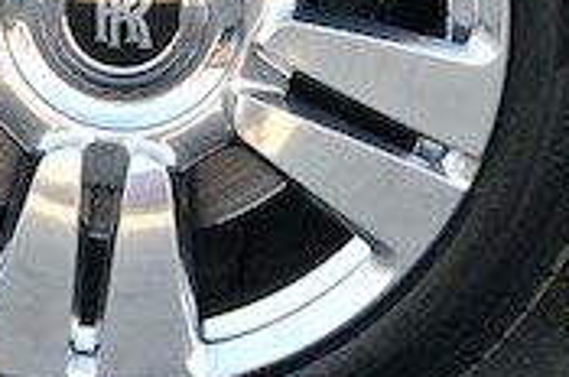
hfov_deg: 3.6
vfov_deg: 2.4
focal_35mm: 572
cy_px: -767
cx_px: 533
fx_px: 9024
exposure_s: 1/400
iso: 1000
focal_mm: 78
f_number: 5
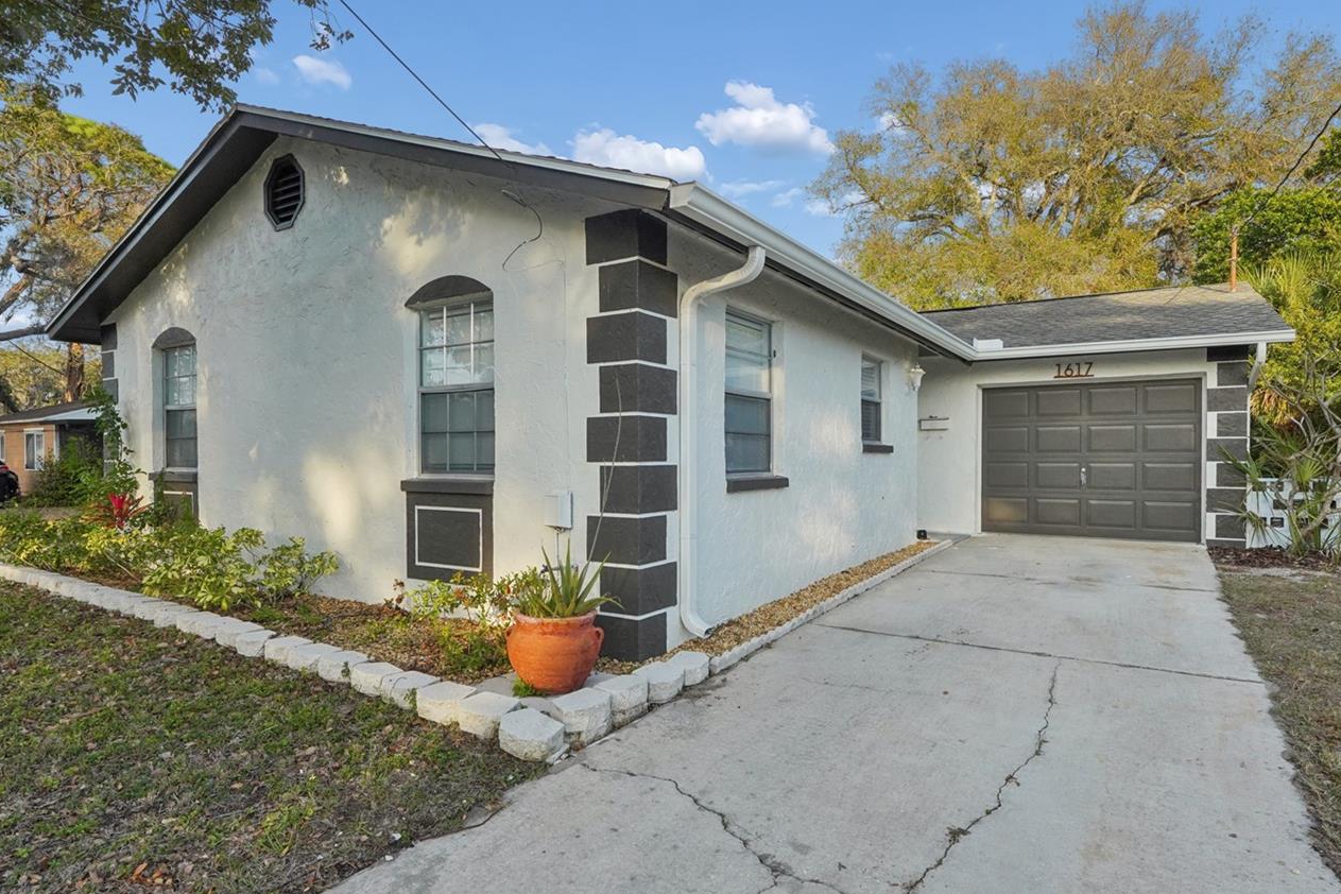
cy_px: 480
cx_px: 740
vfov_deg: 64.5
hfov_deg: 86.6
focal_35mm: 19
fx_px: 708
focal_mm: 10
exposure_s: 1/400
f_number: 8
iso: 400
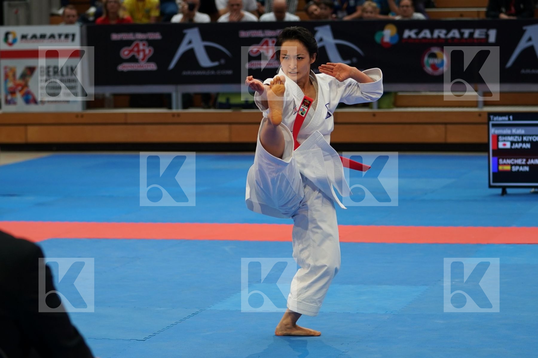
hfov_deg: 16.7
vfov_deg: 11.1
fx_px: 1838
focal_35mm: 123
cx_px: 269
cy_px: 179
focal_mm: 82
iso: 640
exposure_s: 1/500
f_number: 2.8
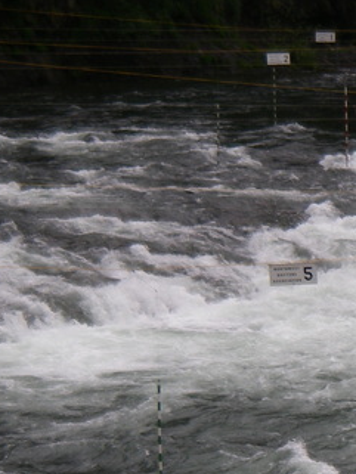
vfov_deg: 7.0
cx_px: 386
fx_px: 3892
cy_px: 335
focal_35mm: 284
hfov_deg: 5.2
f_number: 4
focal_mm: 18.9
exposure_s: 1/400
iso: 64
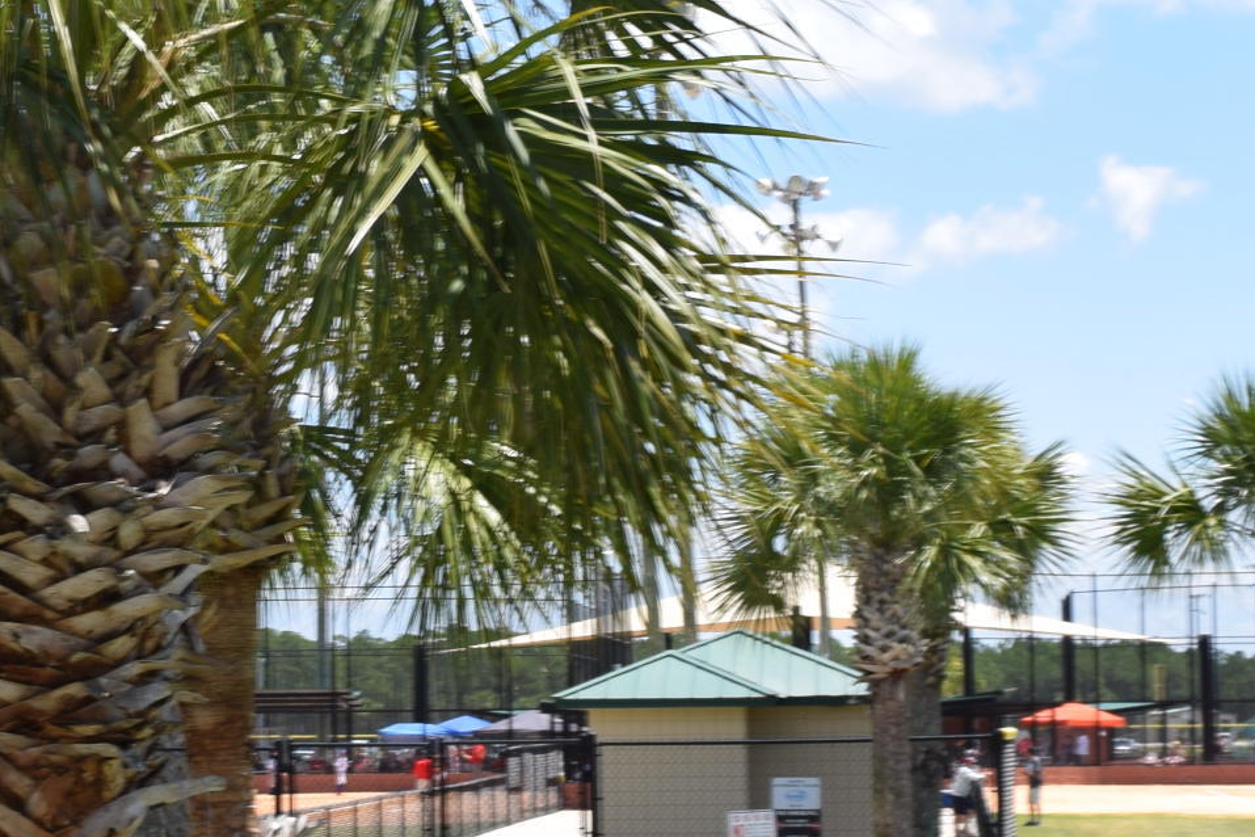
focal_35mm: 118
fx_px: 4098
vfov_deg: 11.6
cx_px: 289
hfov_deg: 17.3
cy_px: 576
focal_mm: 25
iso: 100
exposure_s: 1/200
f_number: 9
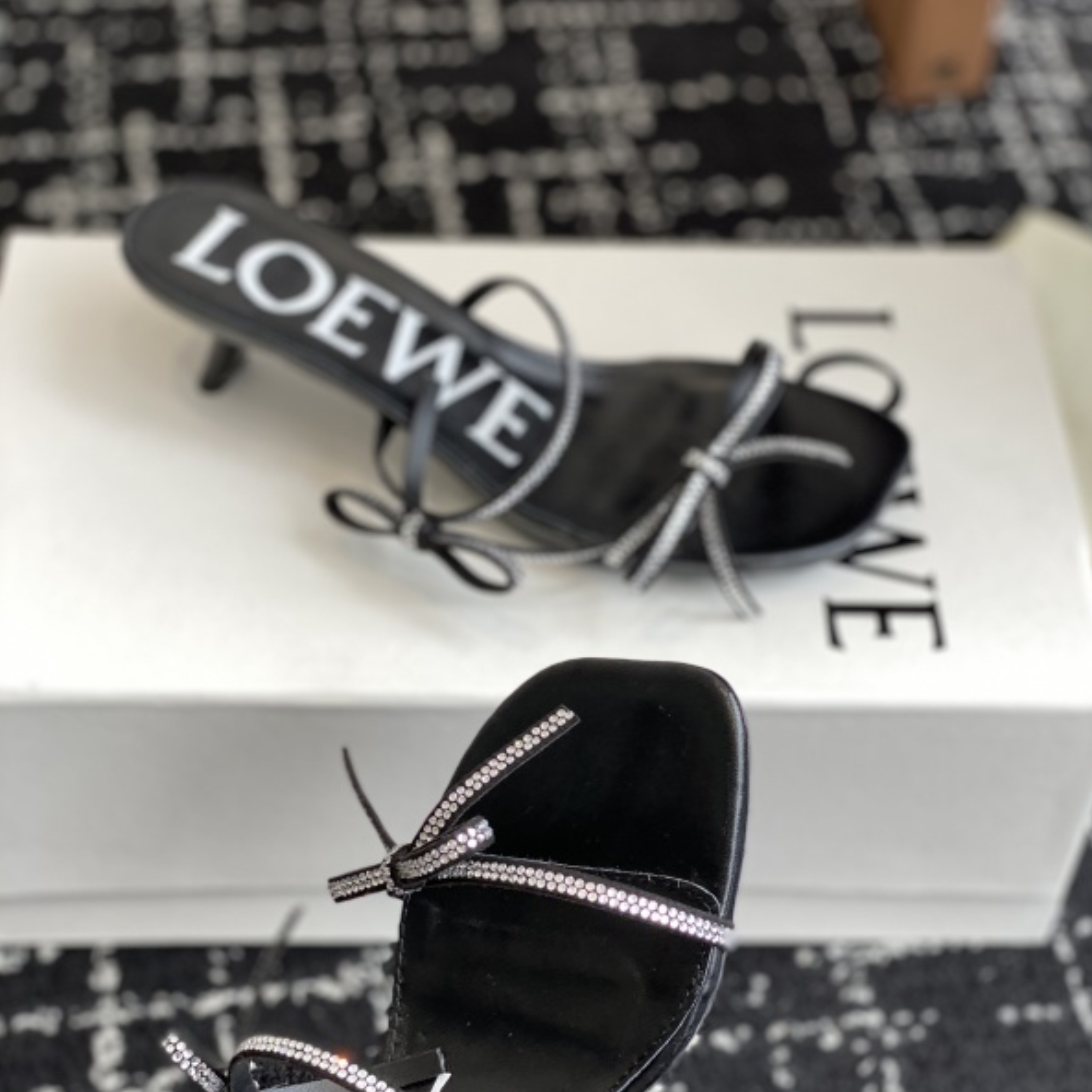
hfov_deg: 27.7
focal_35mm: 62
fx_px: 2213
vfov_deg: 27.6
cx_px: 551
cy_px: 674
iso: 32
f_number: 2
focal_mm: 6
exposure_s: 1/122
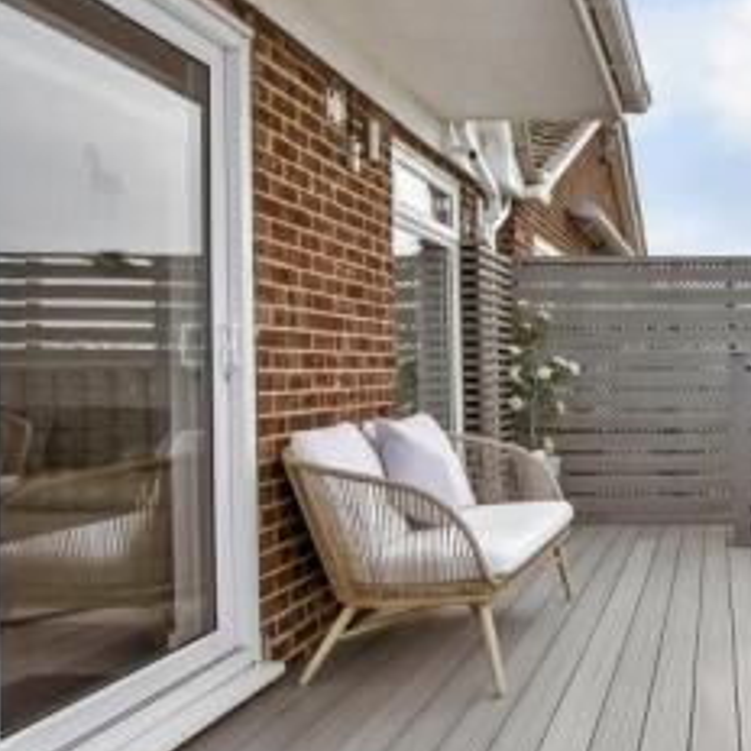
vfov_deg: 46.0
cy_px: 384
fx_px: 884
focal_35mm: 36
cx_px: 672
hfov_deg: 42.4
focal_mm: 10
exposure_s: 1/320
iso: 160
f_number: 8
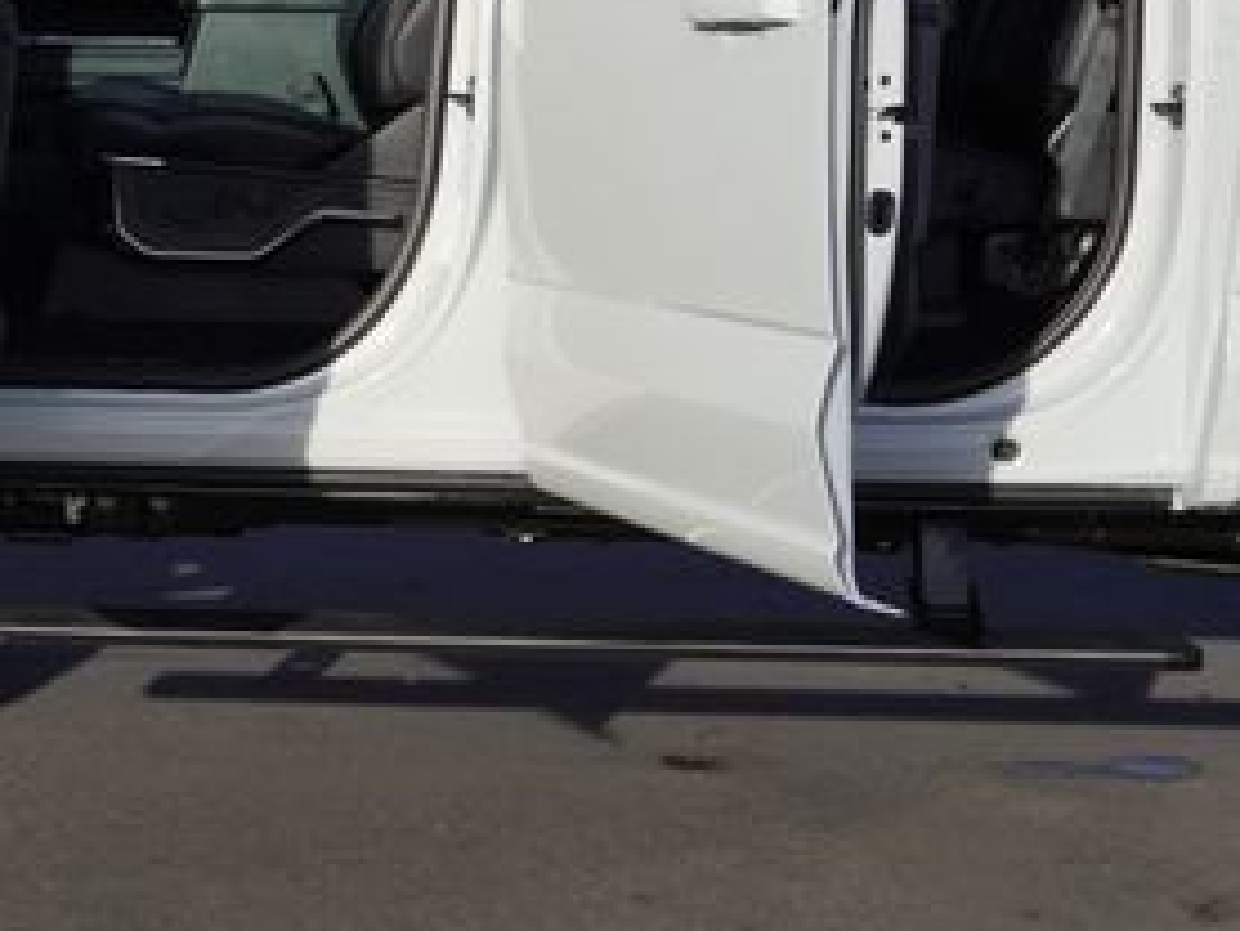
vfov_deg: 16.3
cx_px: 0
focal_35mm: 90
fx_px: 3229
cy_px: 175
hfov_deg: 21.0
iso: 100
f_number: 10
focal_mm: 27
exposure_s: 1/125
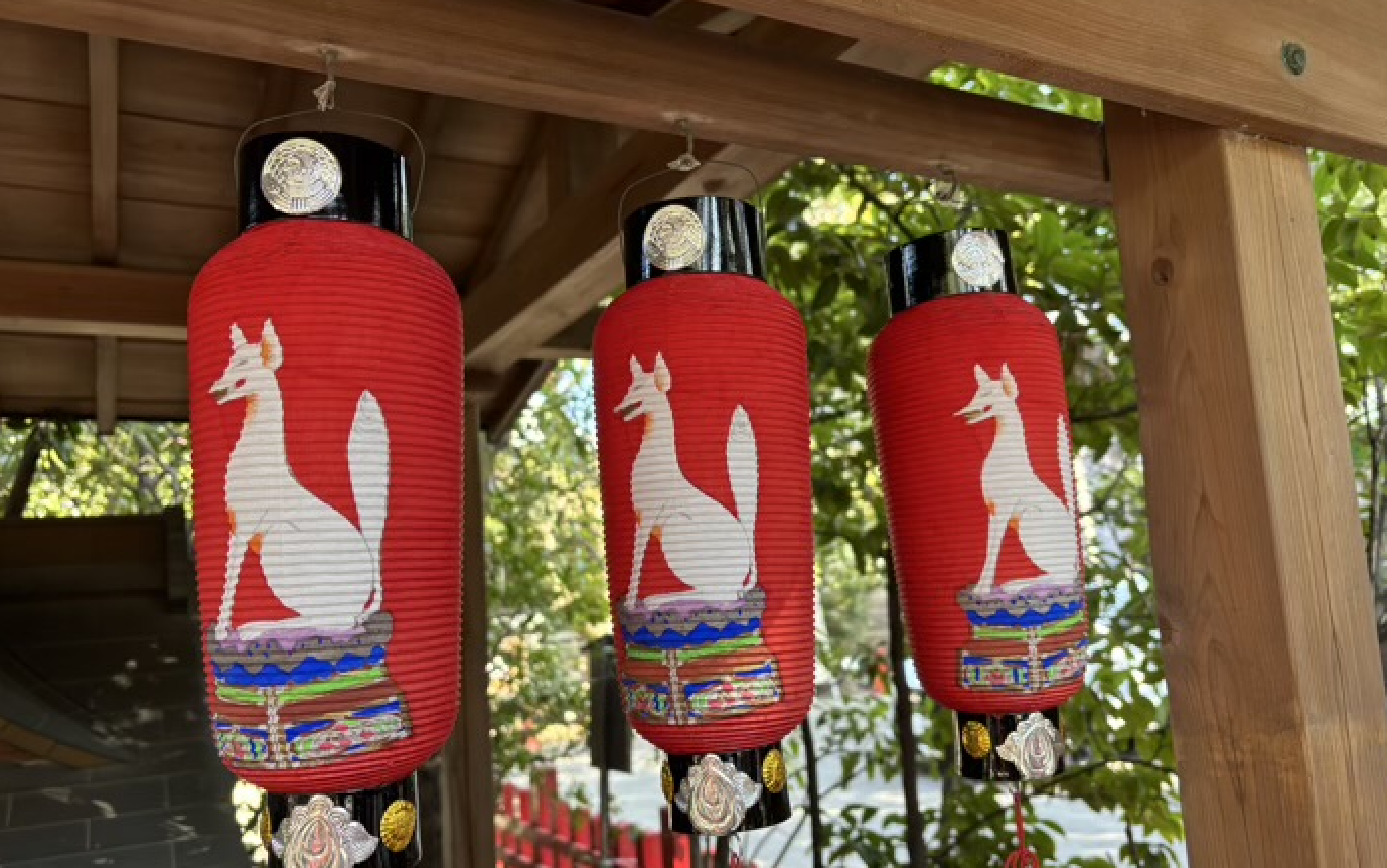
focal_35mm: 28
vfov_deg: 44.5
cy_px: 468
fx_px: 1059
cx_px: 699
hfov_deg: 66.5
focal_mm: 5.96
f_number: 1.6
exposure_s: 1/117
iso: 125
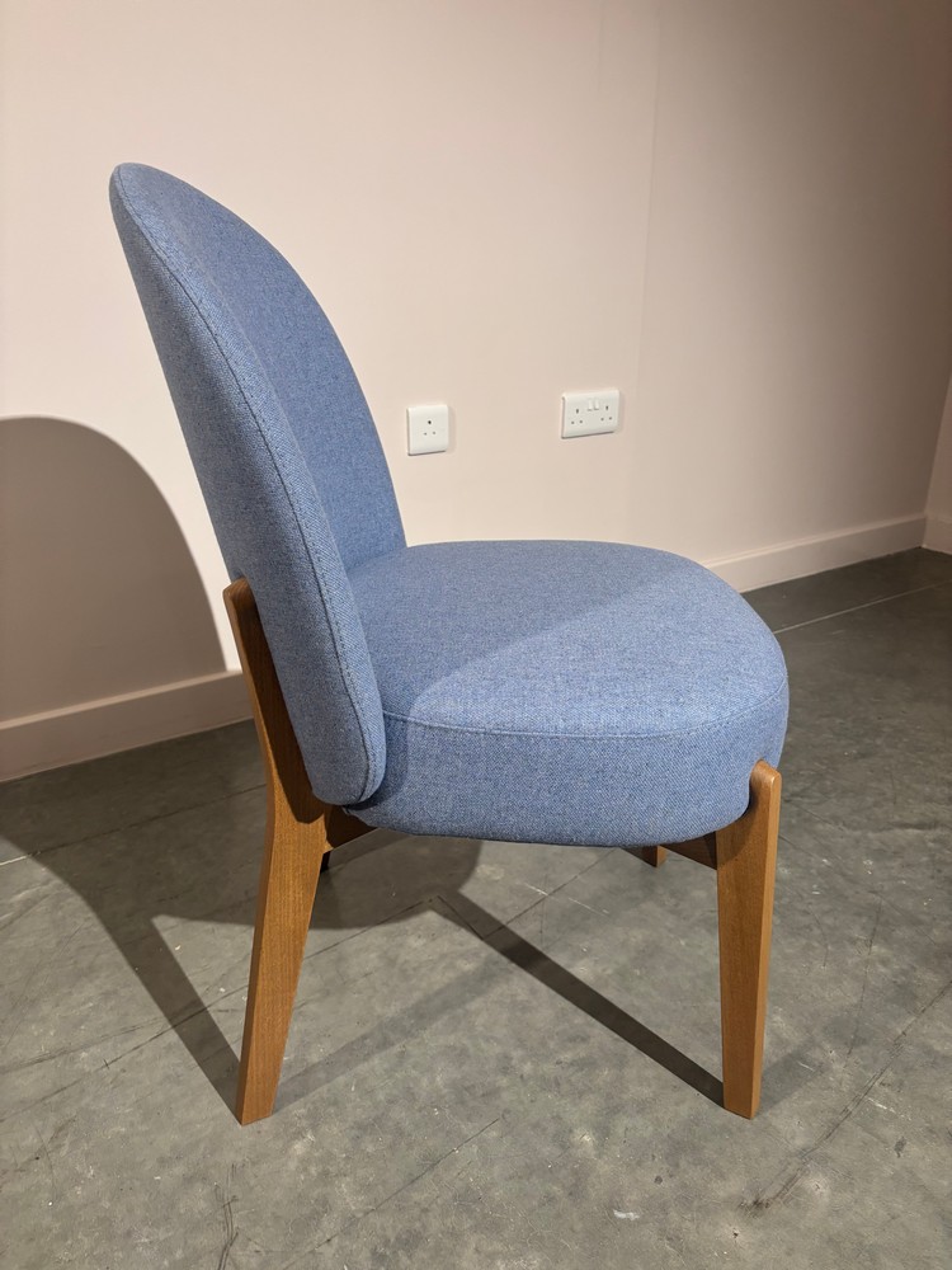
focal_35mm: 26
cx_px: 476
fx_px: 953
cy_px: 635
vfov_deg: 67.3
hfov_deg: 53.1
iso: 125
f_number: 1.6
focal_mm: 5.96
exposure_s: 1/100
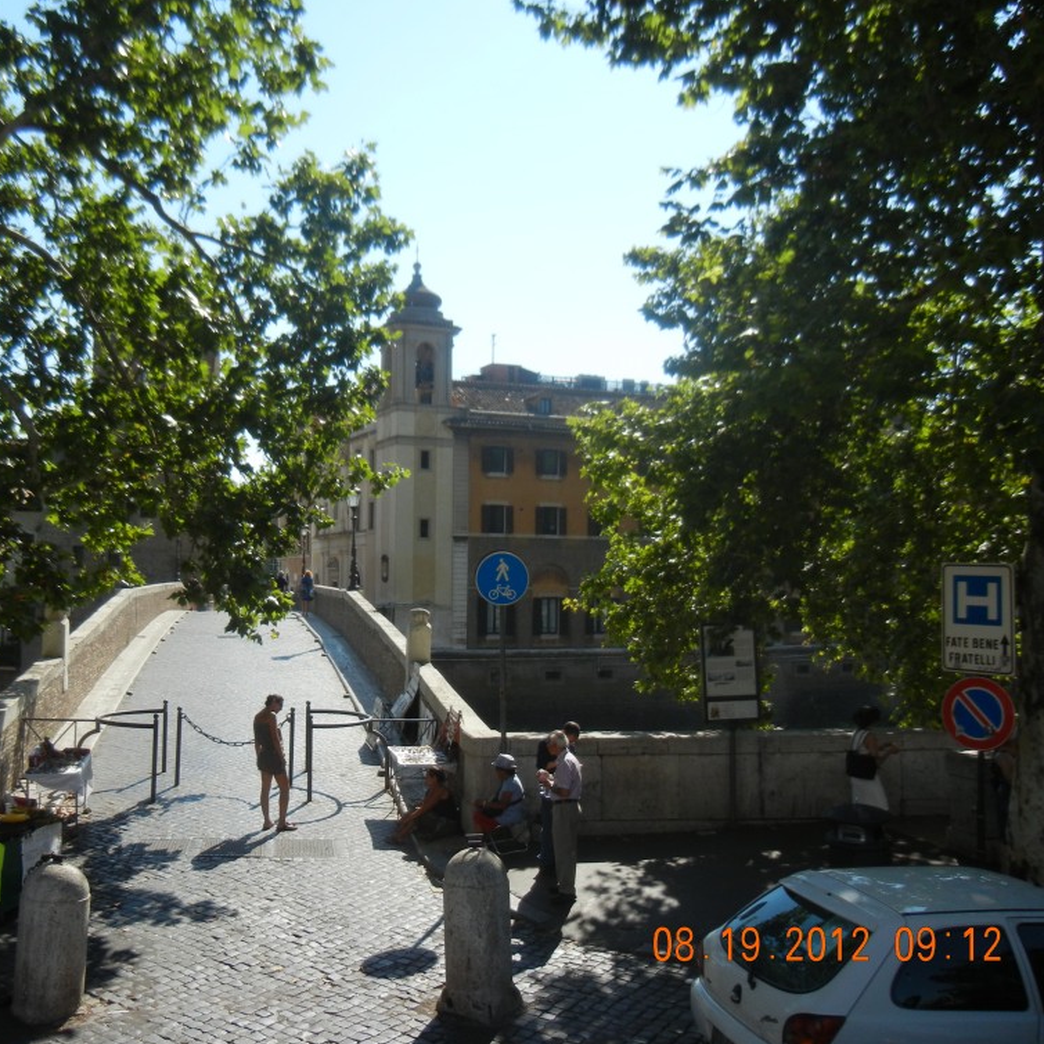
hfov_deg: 45.6
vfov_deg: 46.0
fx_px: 1228
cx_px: 379
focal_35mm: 36
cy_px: 523
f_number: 3.5
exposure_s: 1/1186
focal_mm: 5.4
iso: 160
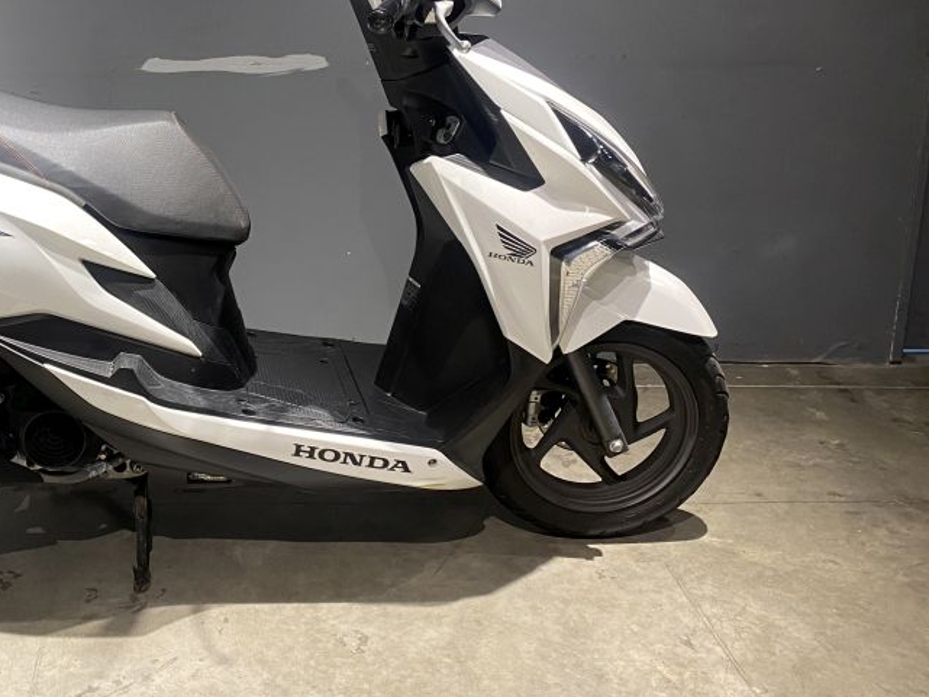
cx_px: 180
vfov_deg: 33.1
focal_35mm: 43
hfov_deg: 41.8
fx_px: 1154
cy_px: 202
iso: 125
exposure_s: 1/50
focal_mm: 4.25
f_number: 1.8
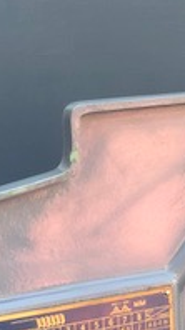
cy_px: 288
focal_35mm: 183
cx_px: 435
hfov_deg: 6.3
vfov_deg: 11.7
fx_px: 1600
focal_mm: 6
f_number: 2.4
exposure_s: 1/60
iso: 50
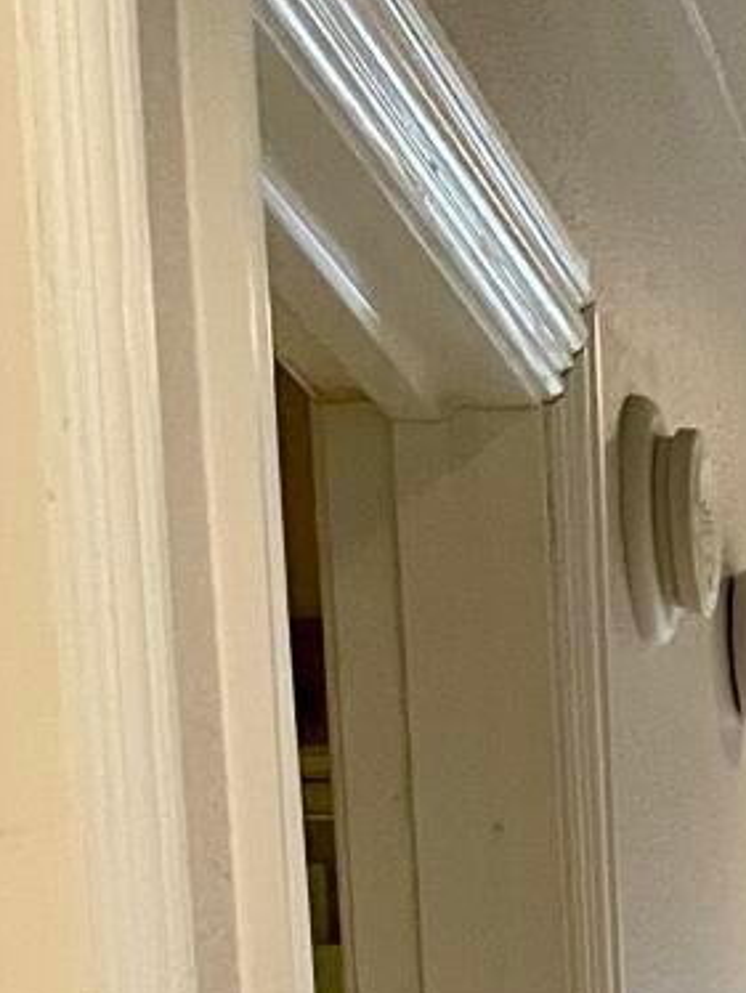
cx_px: 1540
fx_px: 3990
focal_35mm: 139
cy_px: 2326
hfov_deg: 9.9
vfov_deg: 11.8
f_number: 1.6
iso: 200
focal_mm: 4.2
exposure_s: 1/60
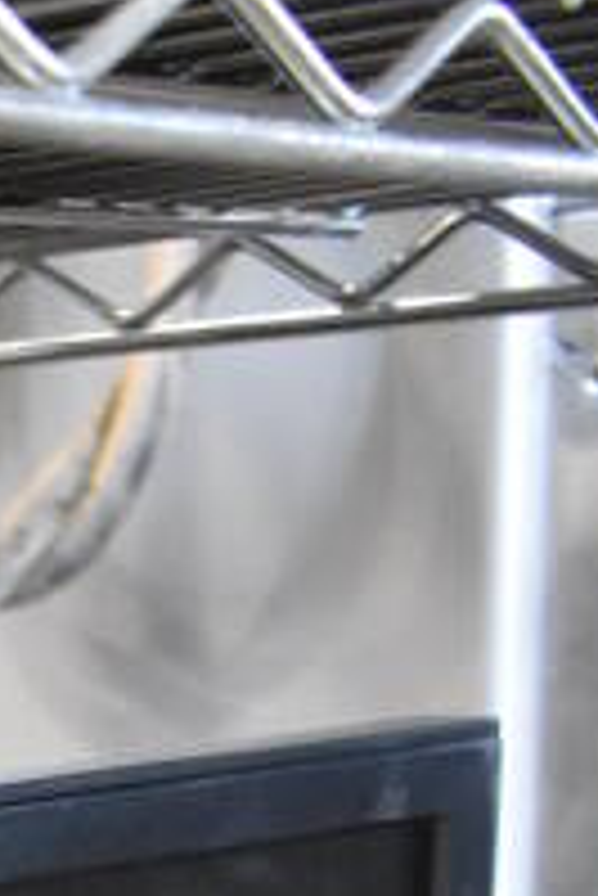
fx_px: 3084
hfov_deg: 10.0
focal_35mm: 124
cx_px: -733
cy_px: 1713
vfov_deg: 14.2
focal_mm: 18
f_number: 3.5
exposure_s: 1/125
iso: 5000
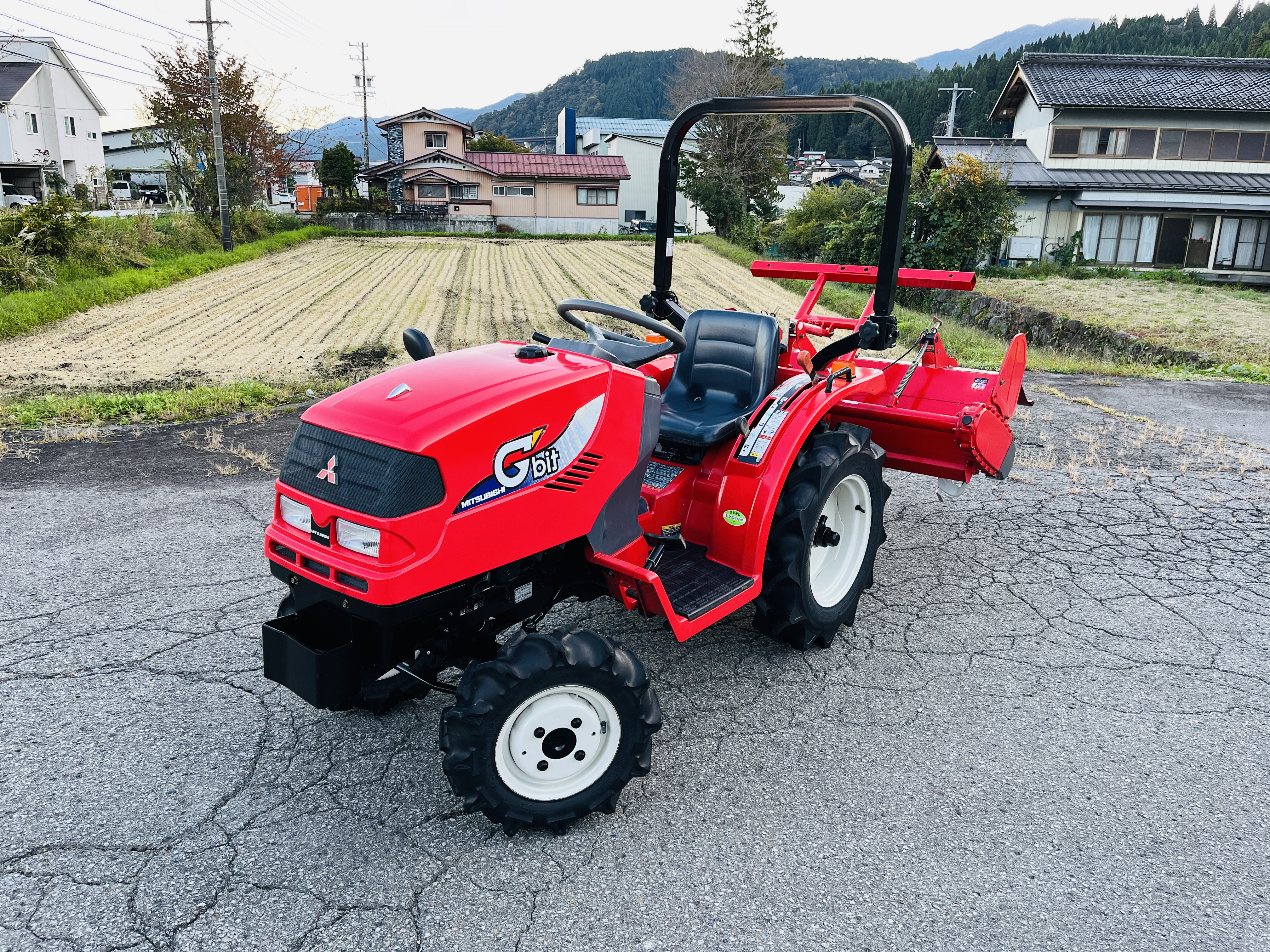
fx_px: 954
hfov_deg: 67.3
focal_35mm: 26
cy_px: 476
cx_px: 635
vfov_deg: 53.1
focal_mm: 5.1
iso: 80
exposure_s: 1/121
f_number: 1.6
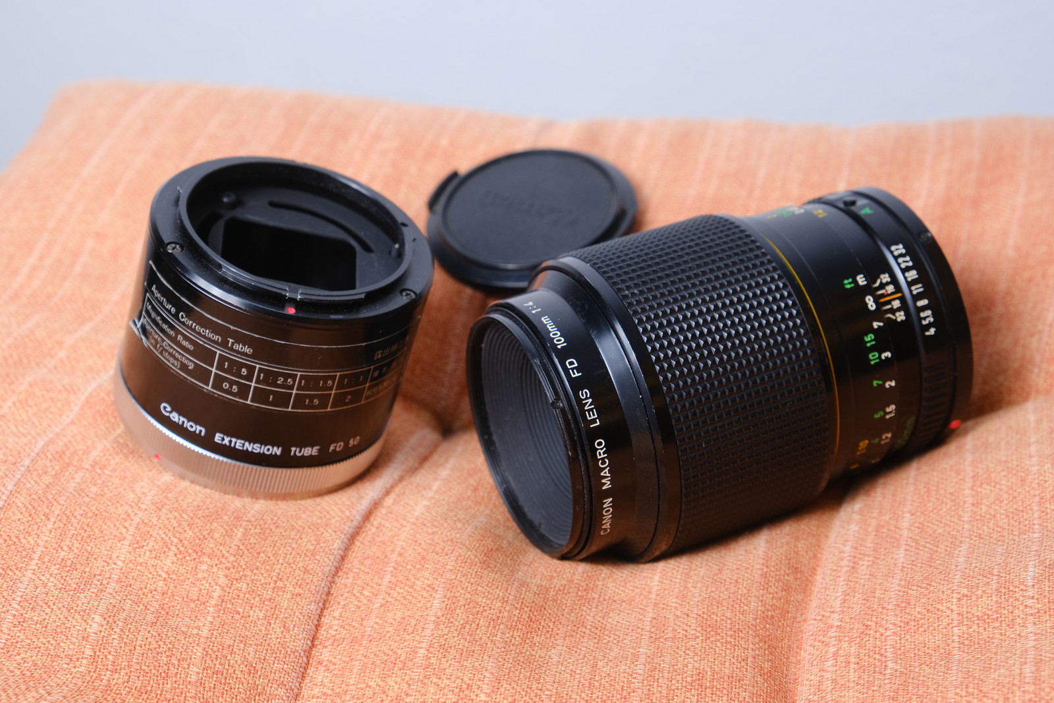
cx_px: 527
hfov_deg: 30.1
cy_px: 352
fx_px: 1962
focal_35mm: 67
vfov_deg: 20.3
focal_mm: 44.4
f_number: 8
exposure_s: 1/60
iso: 400
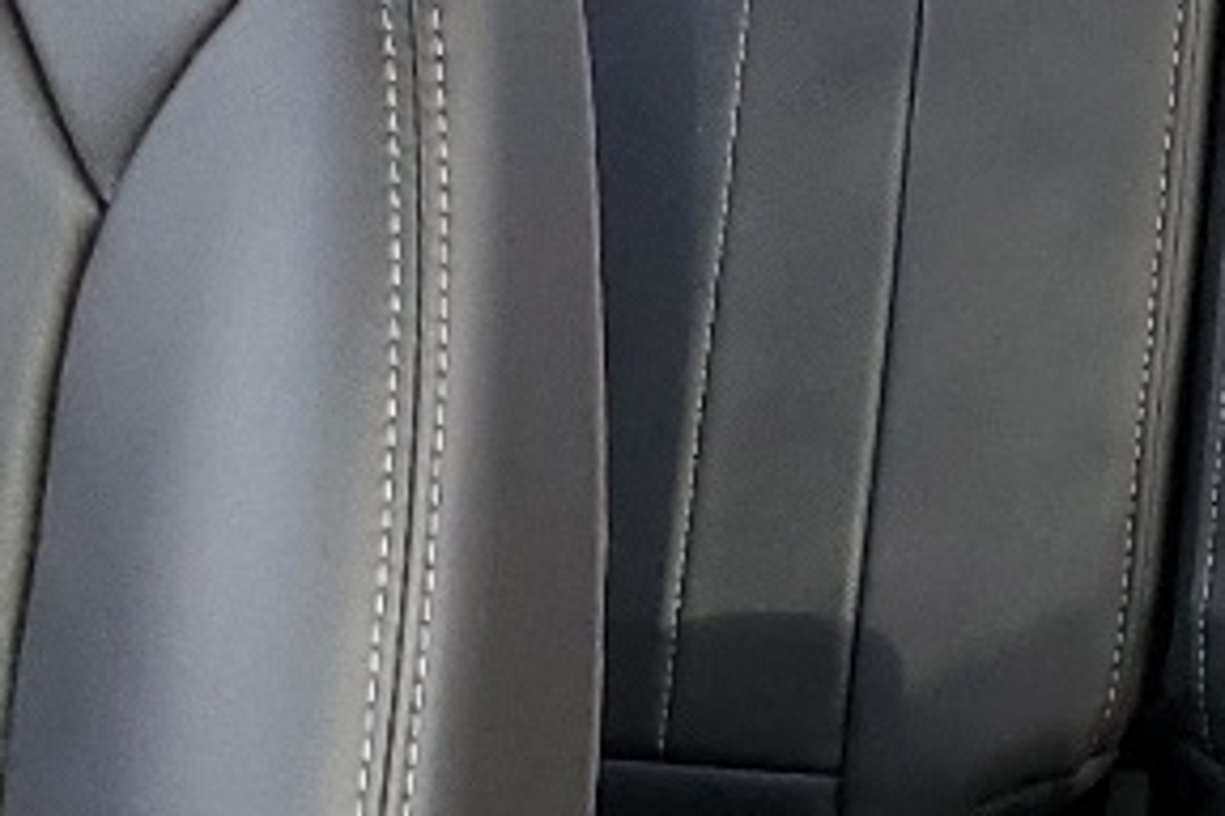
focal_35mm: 150
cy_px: 450
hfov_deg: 13.3
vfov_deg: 9.1
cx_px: 1442
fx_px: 5104
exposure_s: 1/60.2
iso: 94
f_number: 1.5
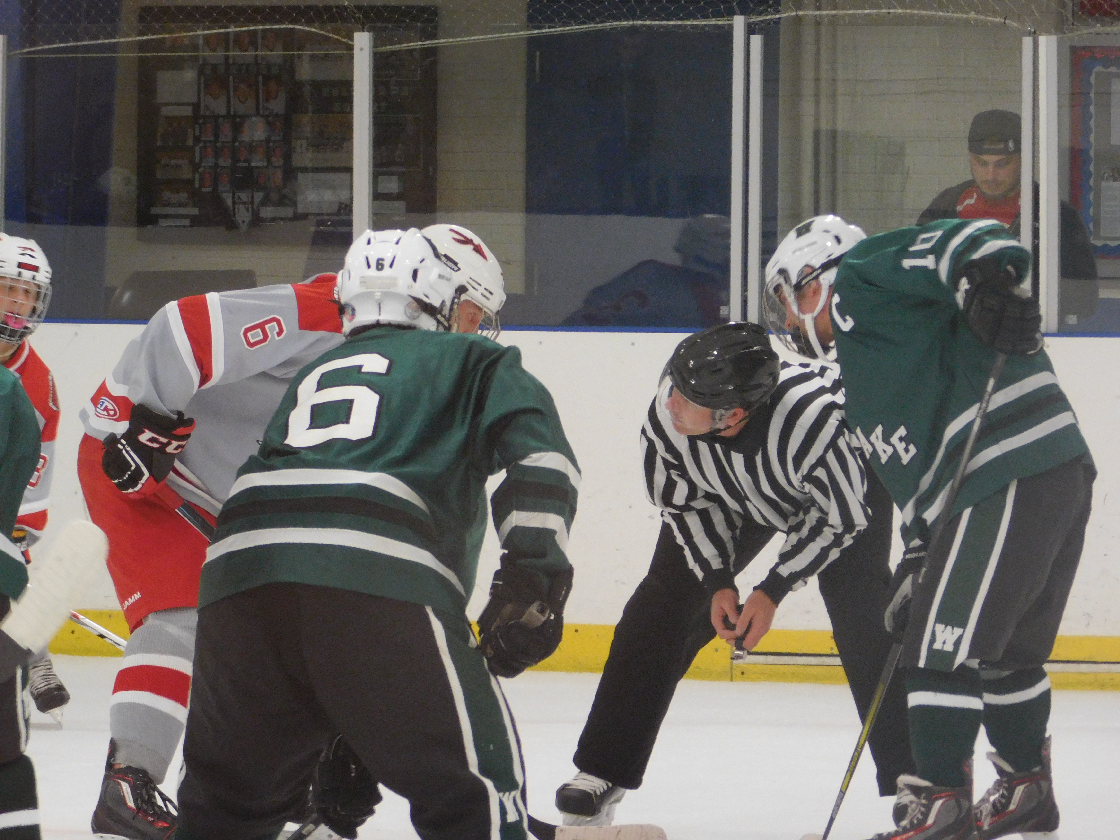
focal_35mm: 266
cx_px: 560
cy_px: 420
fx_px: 8606
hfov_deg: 7.4
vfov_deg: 5.6
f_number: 5.7
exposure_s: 1/30
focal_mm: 47.2
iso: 500
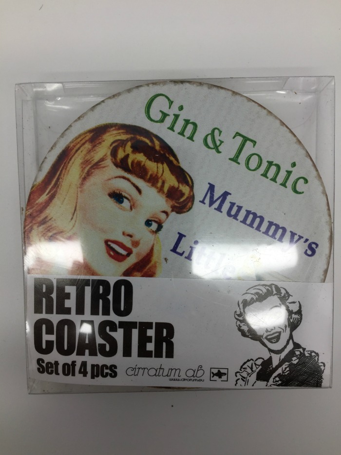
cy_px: 228
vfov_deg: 61.7
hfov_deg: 48.2
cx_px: 170
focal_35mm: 29
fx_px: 381
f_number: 2.2
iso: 32
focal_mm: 4.15
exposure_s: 1/159
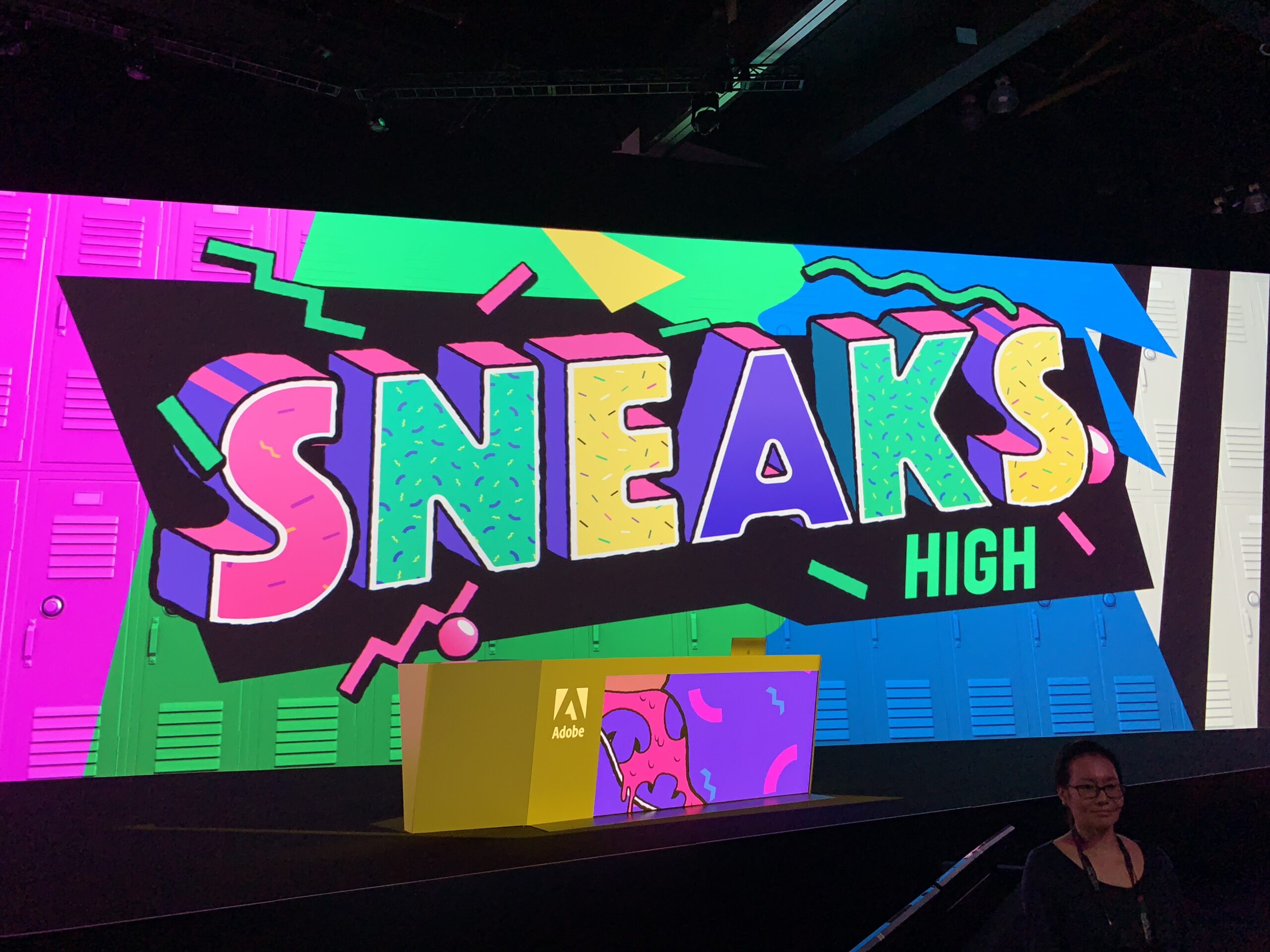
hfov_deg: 67.3
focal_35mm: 26
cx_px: 635
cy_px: 476
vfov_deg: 53.1
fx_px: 954
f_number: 1.8
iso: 160
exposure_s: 1/60
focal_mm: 4.25
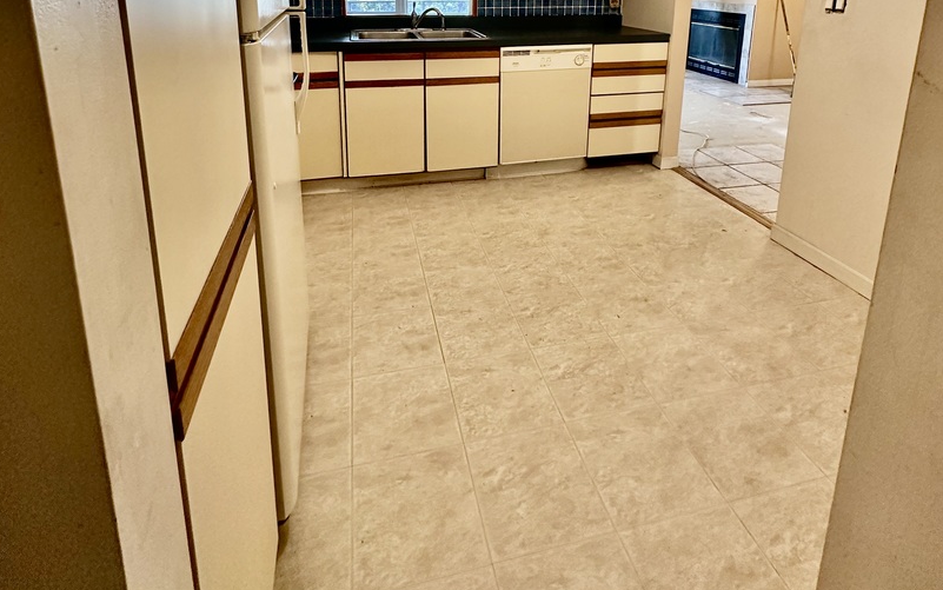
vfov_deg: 53.7
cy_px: 82
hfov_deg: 85.0
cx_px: 471
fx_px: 514
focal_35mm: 20
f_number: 2.2
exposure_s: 1/120
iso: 320
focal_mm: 2.22
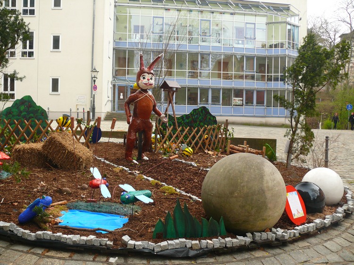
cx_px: 177
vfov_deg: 40.7
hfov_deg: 52.6
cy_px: 132
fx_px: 358
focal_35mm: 35
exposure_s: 1/30
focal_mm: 7.4
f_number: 2.8
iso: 125
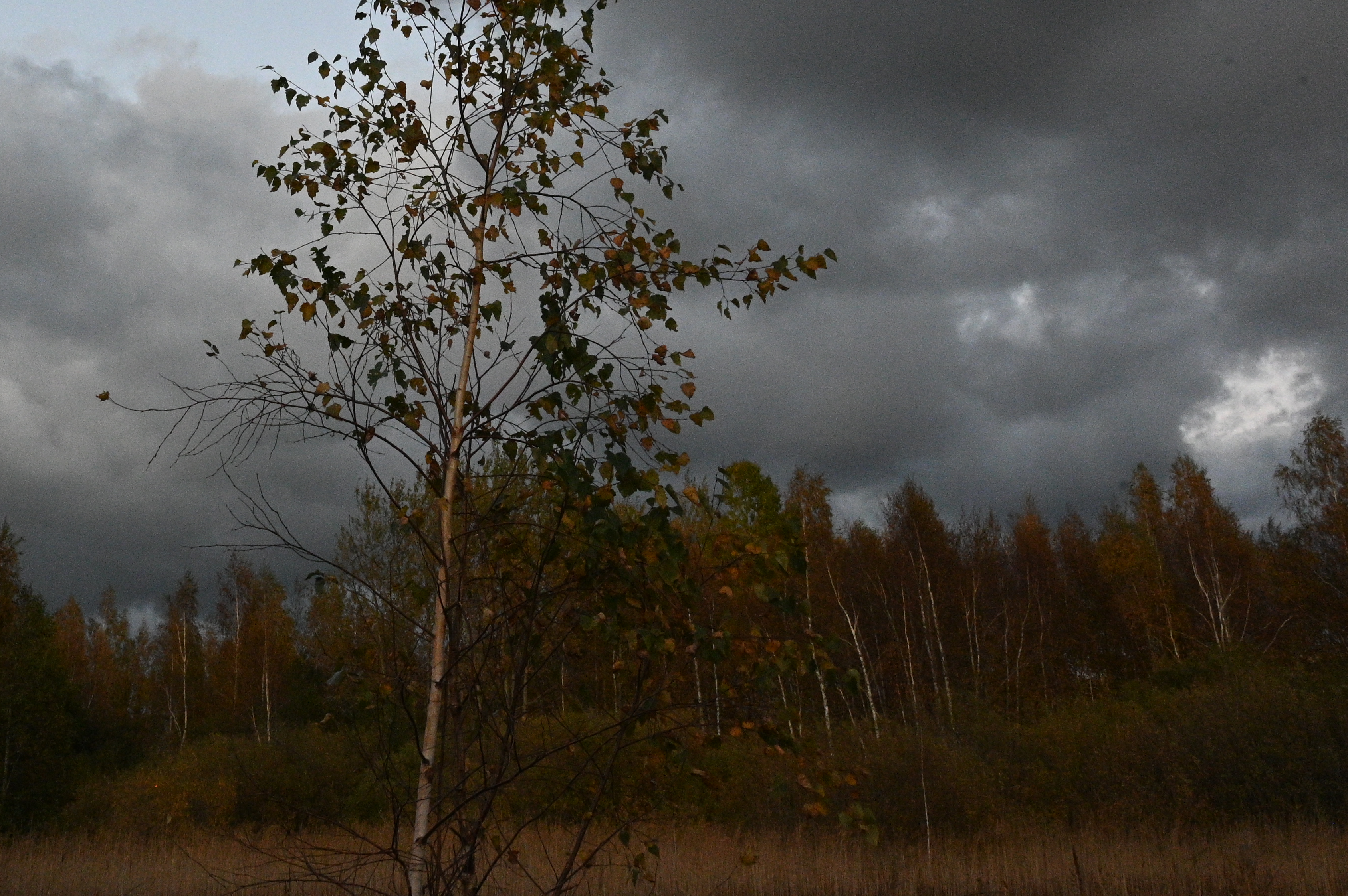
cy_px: 240
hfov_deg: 44.7
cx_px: 434
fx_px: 1609
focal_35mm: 43
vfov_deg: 30.7
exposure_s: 1/100
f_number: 20
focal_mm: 24
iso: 7200
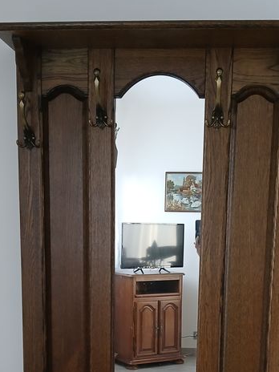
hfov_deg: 26.1
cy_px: 329
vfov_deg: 32.8
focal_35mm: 56
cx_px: 156
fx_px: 602
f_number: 1.8
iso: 250
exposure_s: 1/33.3
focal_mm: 3.98
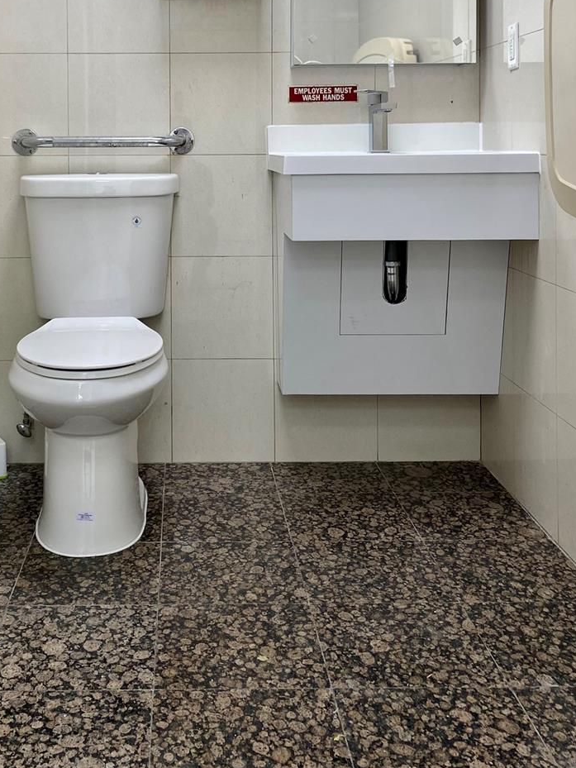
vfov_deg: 42.0
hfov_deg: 33.3
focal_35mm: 43
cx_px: 188
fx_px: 954
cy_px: 161
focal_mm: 4.25
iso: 50
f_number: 1.8
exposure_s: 1/120
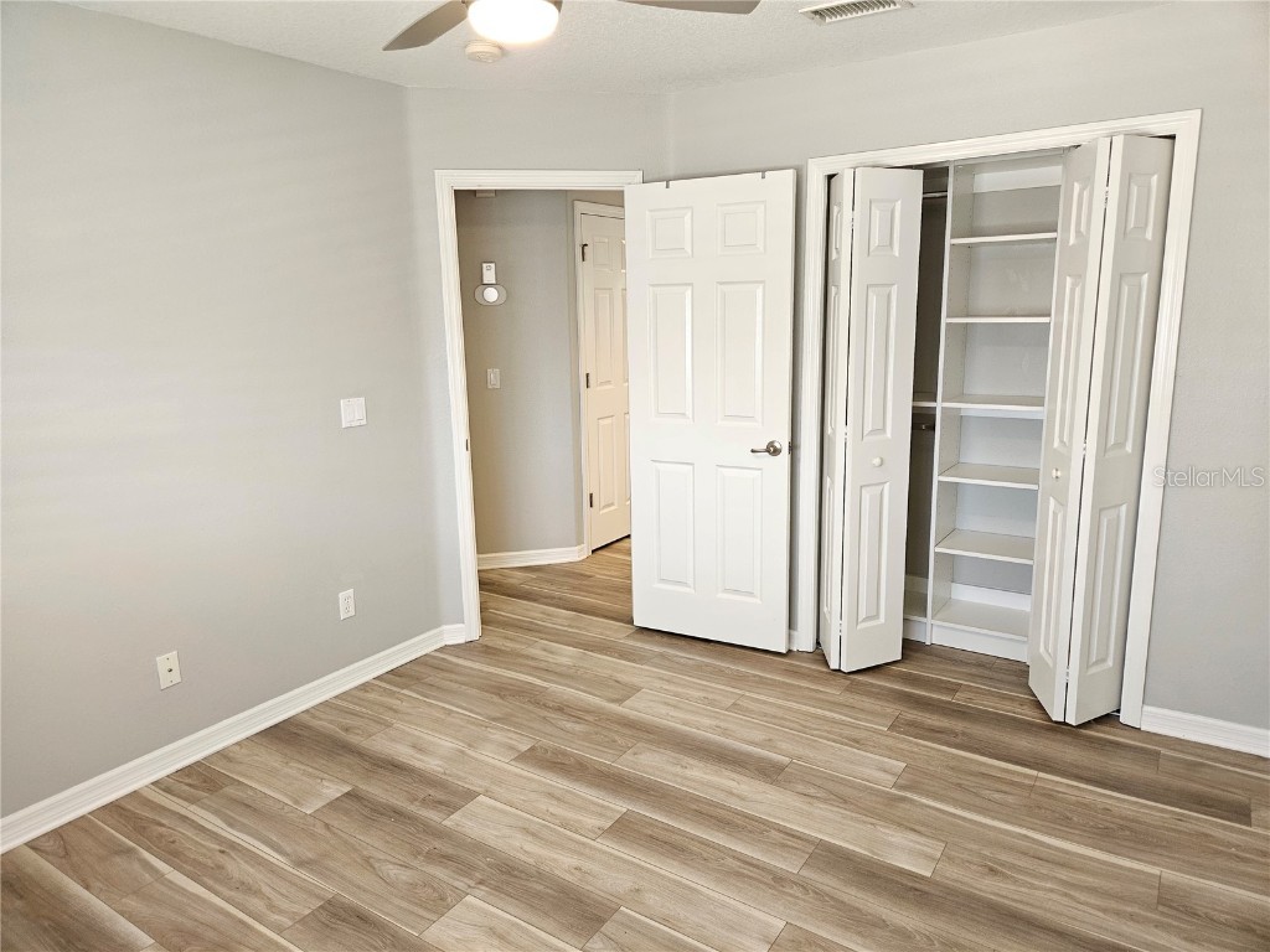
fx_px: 844
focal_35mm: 23
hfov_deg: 73.9
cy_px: 476
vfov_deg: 58.9
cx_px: 635
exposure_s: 1/120
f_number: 1.8
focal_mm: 5.4
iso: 400
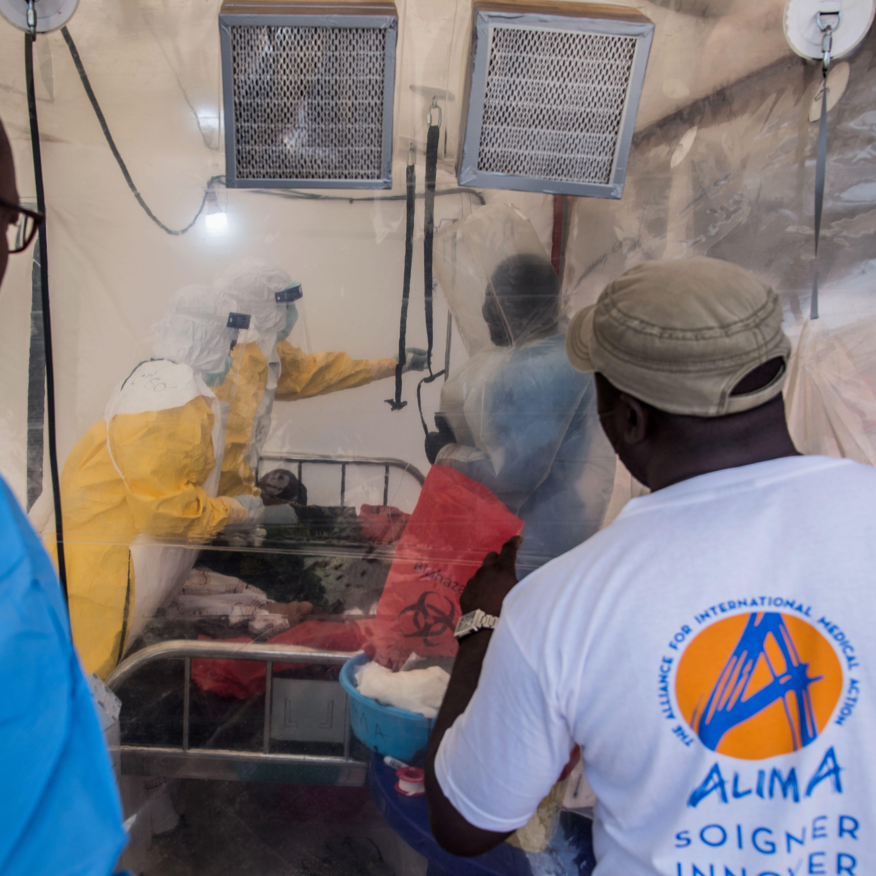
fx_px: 1117
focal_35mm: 39
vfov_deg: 42.8
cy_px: 440
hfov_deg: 42.7
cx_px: 370
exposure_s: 1/250
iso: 125
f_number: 5.6
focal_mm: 30
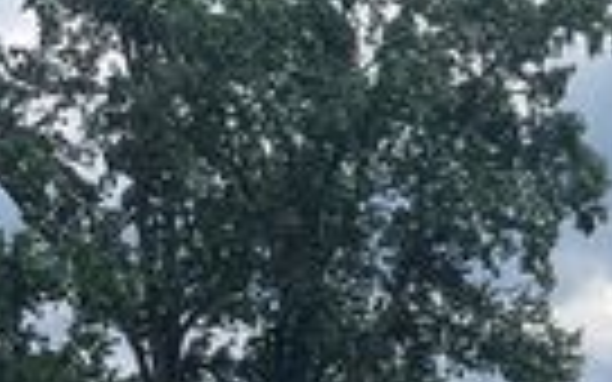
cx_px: 1017
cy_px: 733
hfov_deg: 14.4
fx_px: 2202
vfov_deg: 9.4
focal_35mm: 132
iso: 32
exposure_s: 1/4651
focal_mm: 4.2
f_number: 1.6
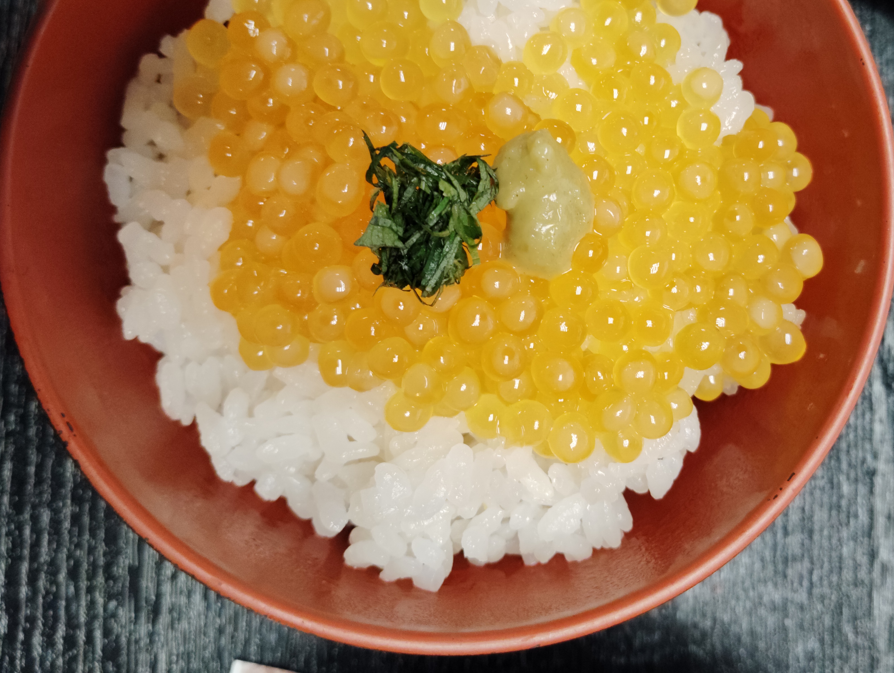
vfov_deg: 39.4
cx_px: 543
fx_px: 931
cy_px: 241
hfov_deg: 50.9
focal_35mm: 36
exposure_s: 1/33.3
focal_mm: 4.22
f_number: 1.8
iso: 291
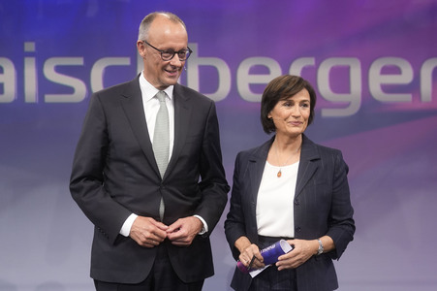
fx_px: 546
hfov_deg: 43.6
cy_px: 146
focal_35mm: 45
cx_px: 218
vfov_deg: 29.8
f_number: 2.2
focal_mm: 30
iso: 640
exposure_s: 1/200
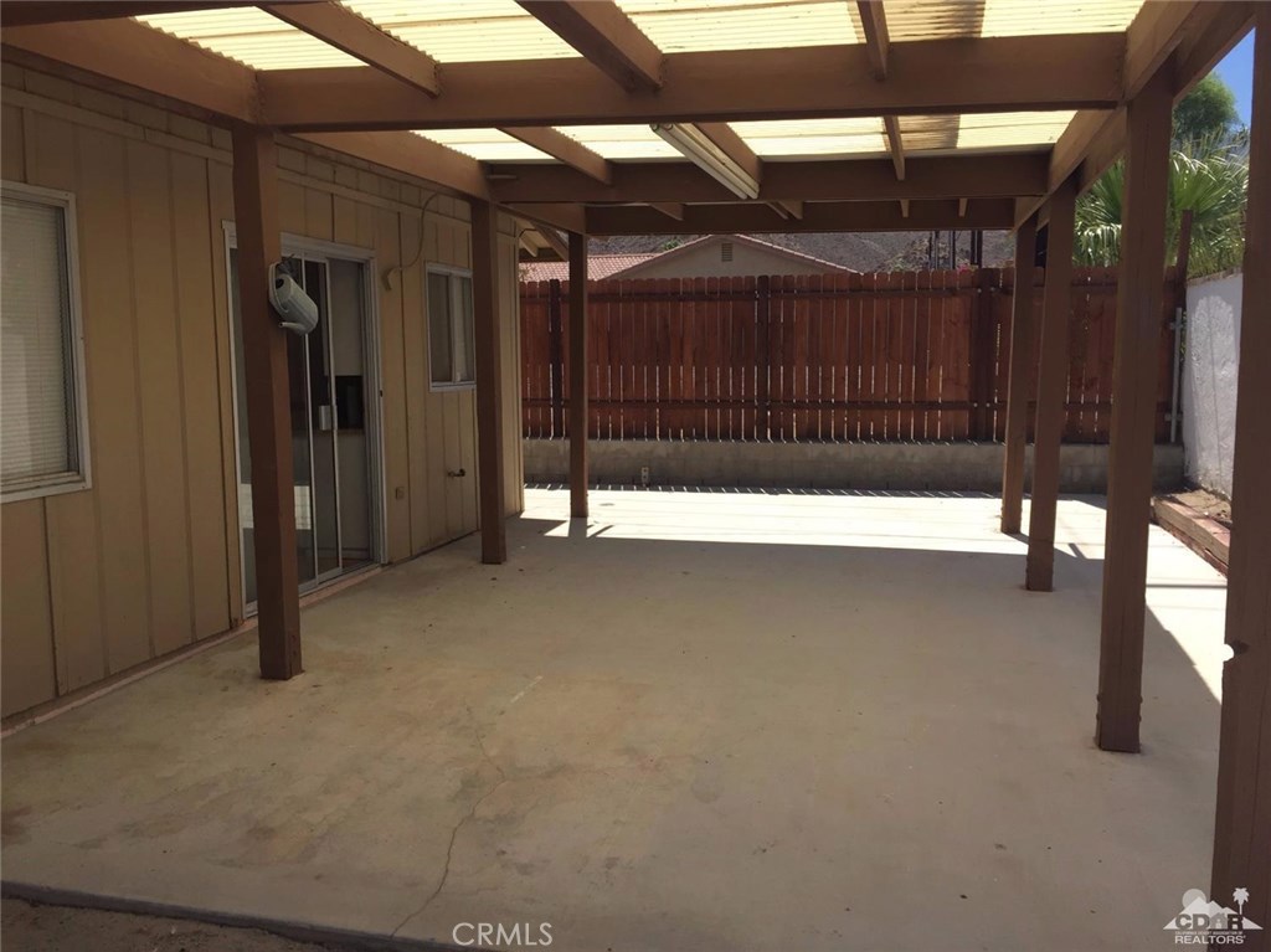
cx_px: 636
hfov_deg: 61.7
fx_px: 1064
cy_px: 476
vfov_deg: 48.2
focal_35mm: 29
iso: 32
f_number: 2.2
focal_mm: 4.15
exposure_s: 1/1364
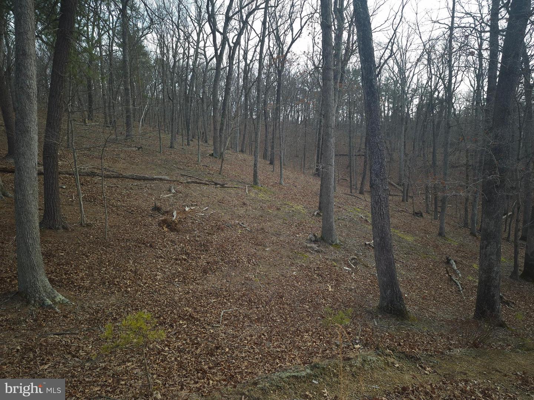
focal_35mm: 23
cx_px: 267
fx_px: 355
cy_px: 200
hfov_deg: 73.9
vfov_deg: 58.9
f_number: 1.8
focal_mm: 5.4
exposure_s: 1/195
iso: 25
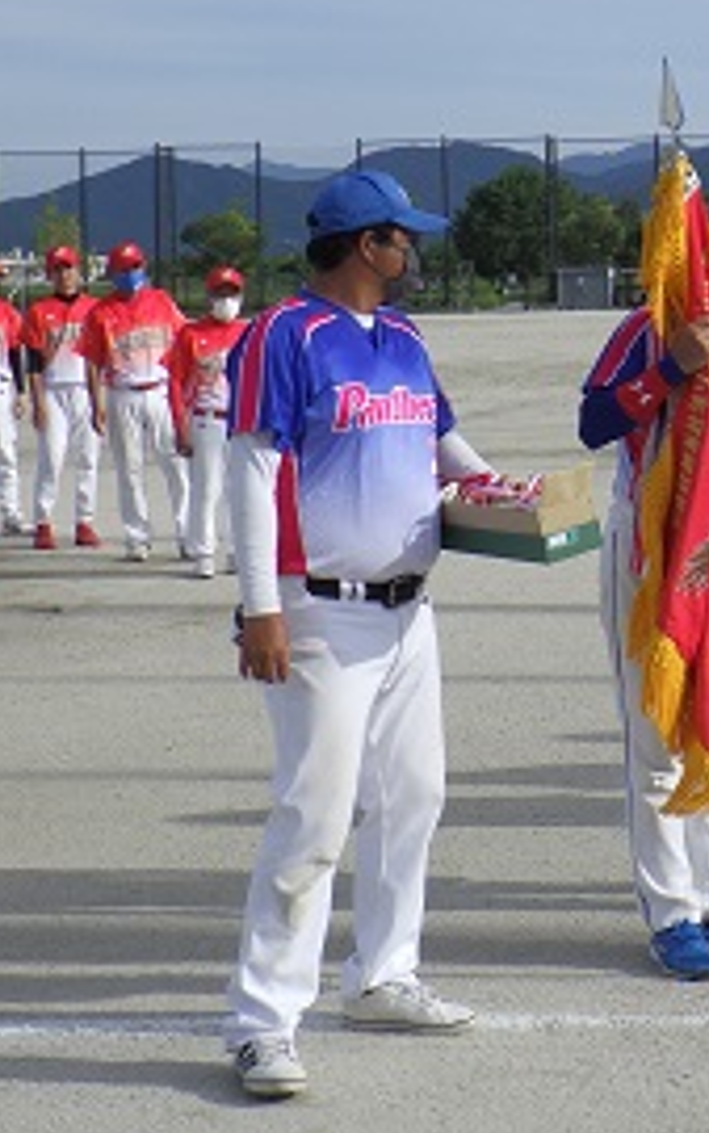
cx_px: 912
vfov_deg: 23.3
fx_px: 2718
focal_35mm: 88
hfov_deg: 14.3
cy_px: 306
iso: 125
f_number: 5
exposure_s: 1/800
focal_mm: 7.5
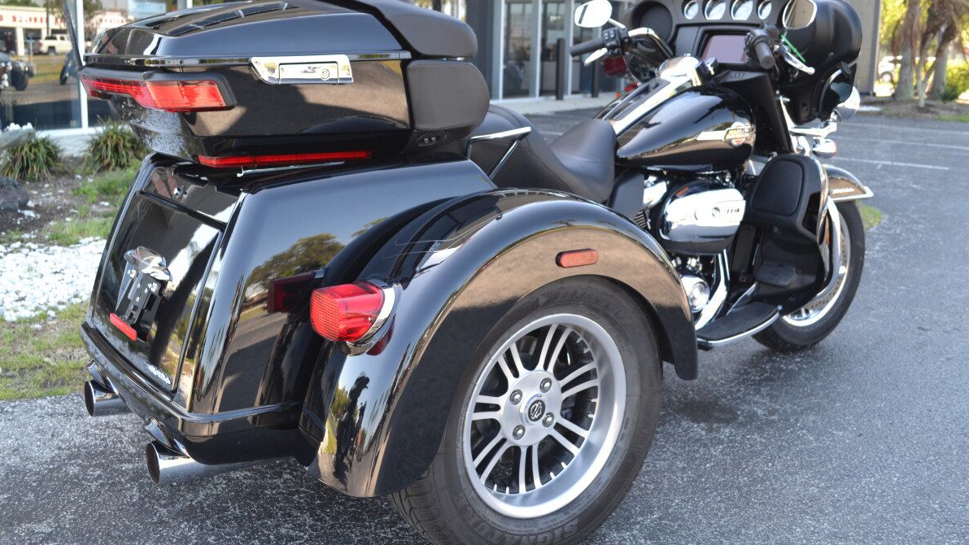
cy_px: 225
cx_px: 483
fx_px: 976
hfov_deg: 52.8
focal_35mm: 38
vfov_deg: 31.1
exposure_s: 1/125
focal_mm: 24
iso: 360
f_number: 5.6
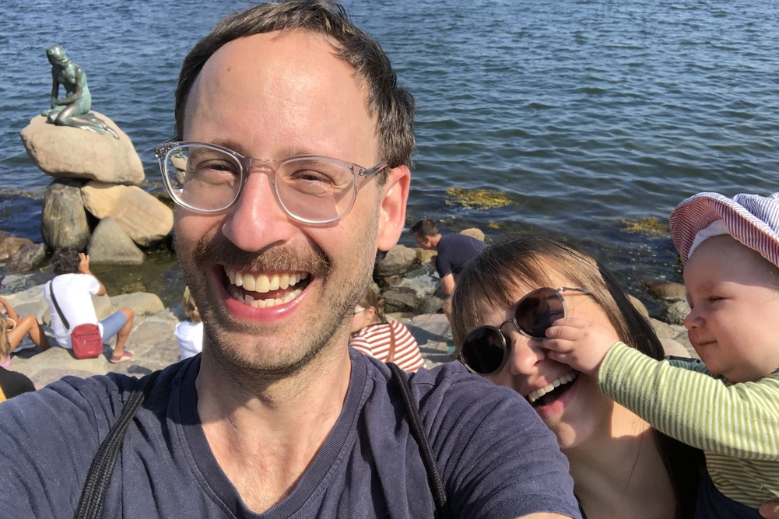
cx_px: 384
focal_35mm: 34
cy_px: 290
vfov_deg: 38.8
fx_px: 736
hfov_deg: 55.8
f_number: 2.2
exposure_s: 1/1131
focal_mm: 2.87
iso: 20
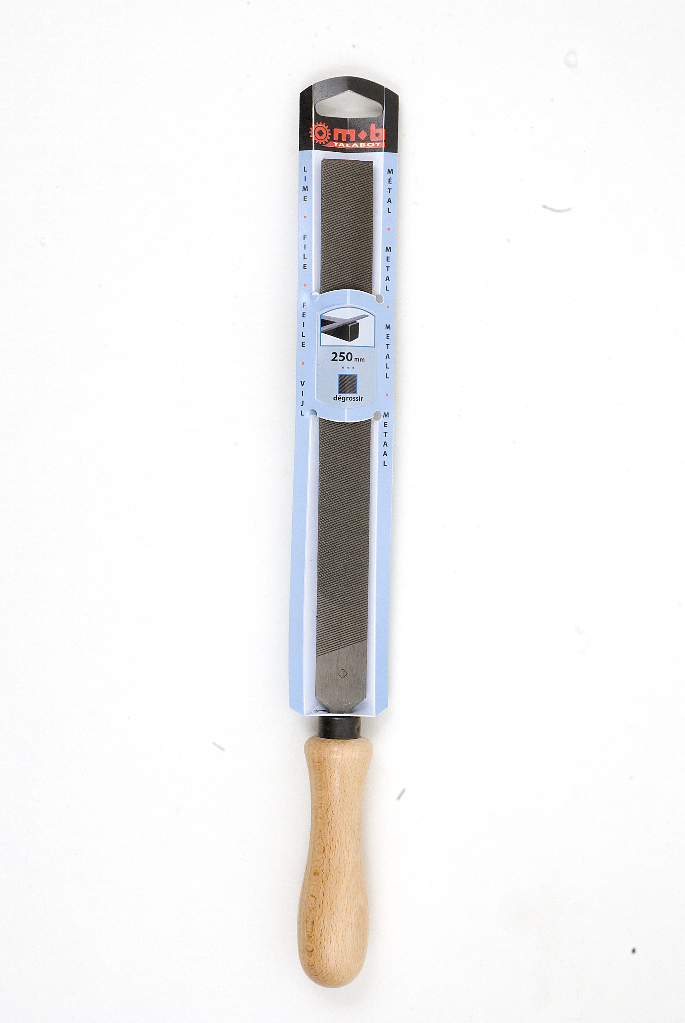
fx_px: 2049
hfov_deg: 19.0
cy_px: 512
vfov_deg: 28.0
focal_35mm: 72
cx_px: 342
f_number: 29
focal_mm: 48
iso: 100
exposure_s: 2.5
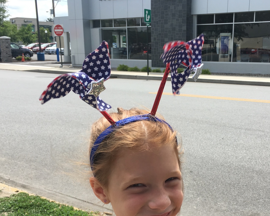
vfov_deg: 33.8
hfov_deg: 41.7
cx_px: 171
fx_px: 352
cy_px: 147
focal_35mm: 44
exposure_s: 1/1166
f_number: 2.2
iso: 25
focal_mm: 4.15
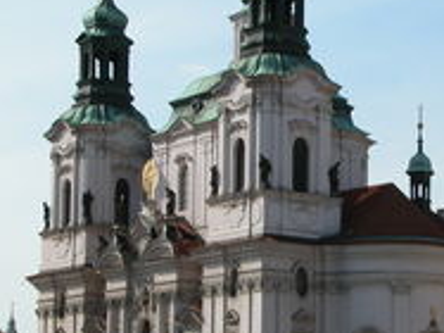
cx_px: 373
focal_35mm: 141
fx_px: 1807
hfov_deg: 13.9
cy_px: 212
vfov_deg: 10.5
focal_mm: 16.8
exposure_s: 1/353
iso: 100
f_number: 6.5
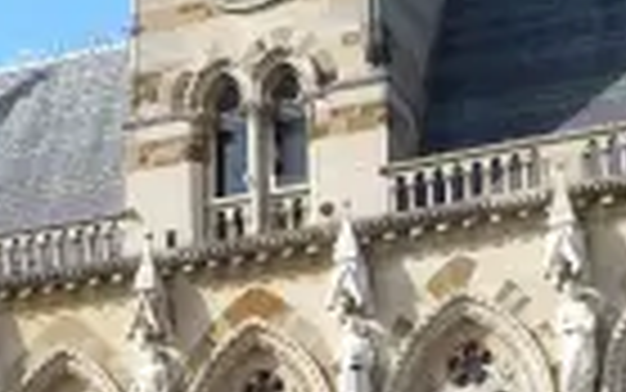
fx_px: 2270
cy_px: 378
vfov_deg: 9.8
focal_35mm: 133
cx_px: 86
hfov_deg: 15.6
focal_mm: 4.7
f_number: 3.3
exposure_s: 1/640
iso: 100
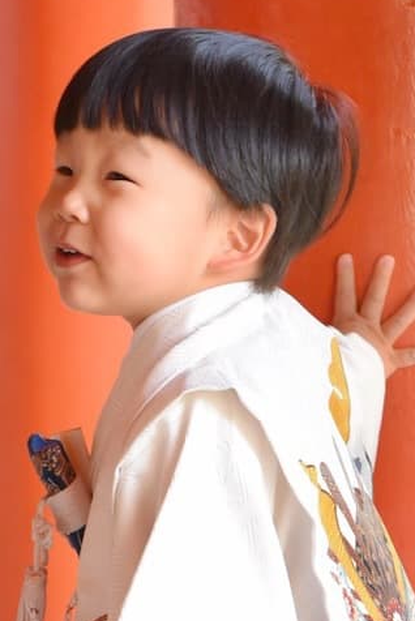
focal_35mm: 840
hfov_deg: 1.6
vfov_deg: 2.5
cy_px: 284
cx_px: 117
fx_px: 14503
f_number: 5.6
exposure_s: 1/250
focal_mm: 200
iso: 2000
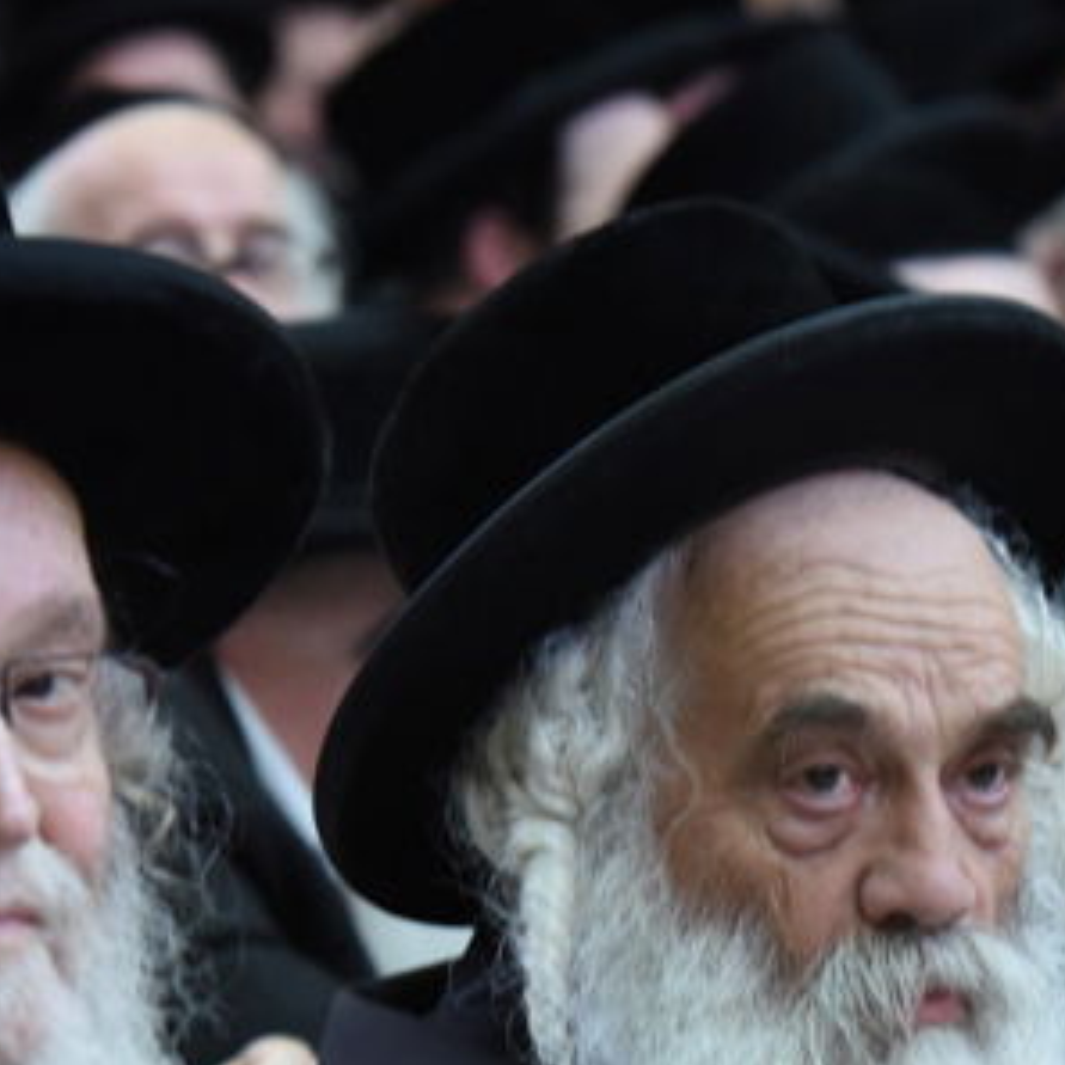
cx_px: 918
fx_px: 11835
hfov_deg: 5.1
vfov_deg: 5.1
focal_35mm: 340
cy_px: 1042
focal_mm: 116
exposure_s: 1/100
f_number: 5
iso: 1600
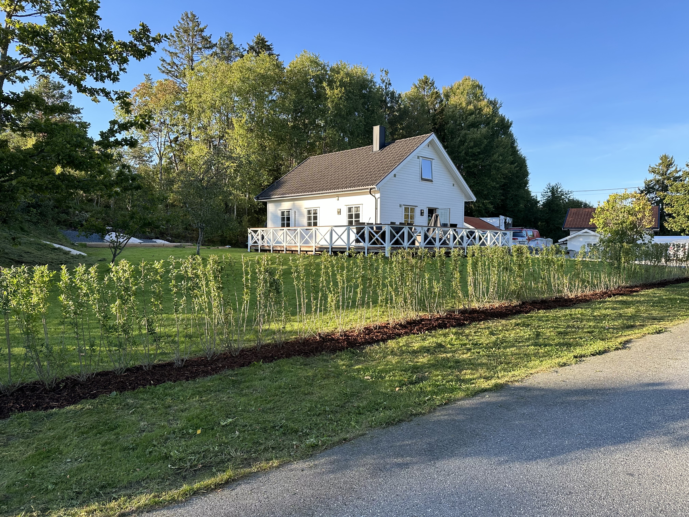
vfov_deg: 56.8
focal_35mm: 24
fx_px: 478
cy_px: 258
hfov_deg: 71.6
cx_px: 344
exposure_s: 1/962
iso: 80
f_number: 1.78
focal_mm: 6.86
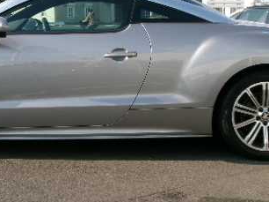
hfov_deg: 21.7
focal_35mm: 90
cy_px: 81
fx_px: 699
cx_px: 79
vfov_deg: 16.4
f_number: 12.5
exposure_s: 1/70
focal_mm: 7.8
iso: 100
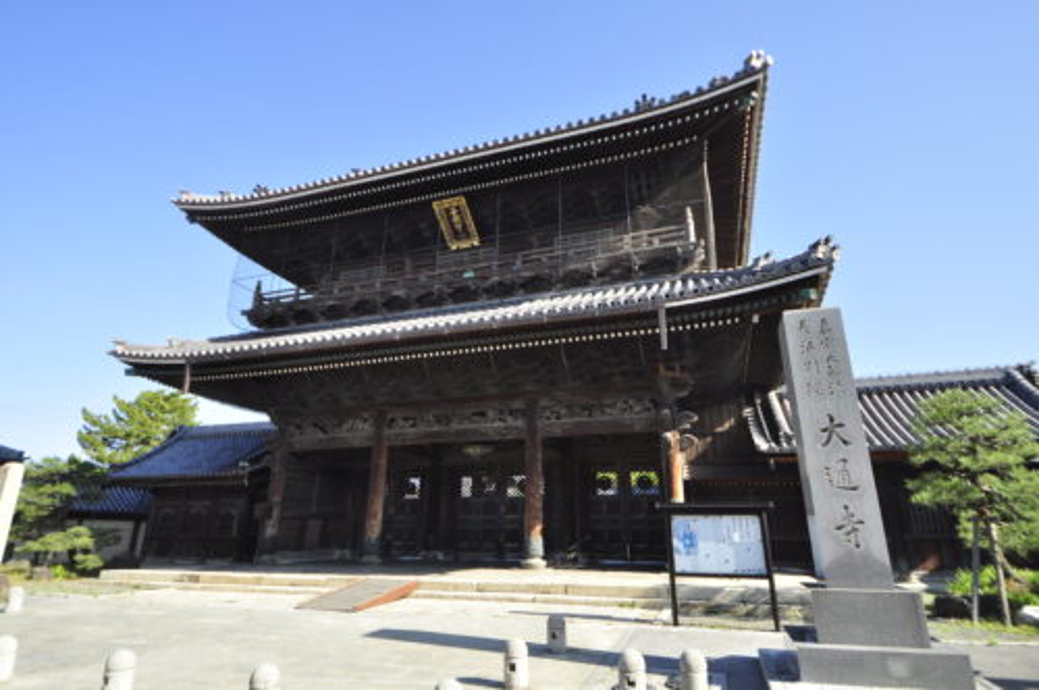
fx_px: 562
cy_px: 345
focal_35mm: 20
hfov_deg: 85.5
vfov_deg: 63.1
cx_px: 520
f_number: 5
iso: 320
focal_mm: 13
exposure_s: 1/640
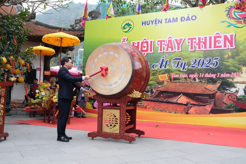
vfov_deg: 37.9
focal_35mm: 35
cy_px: 82
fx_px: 239
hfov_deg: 54.4
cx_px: 123
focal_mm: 23
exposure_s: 1/60
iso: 200
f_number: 5.6
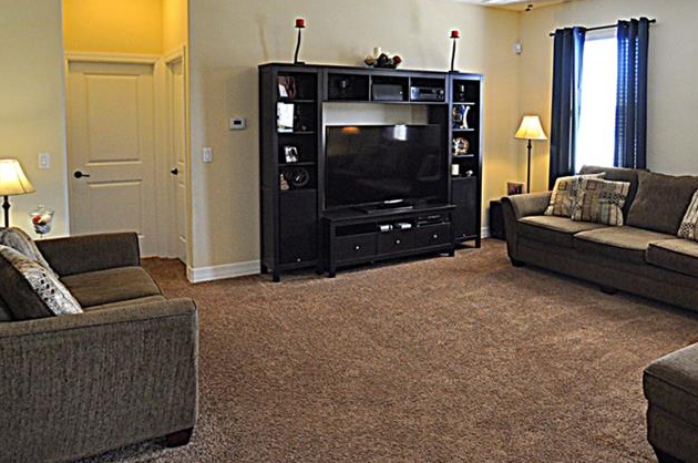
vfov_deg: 46.8
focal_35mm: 27
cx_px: 373
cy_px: 131
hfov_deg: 67.8
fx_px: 519
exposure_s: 1/60
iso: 640
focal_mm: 11
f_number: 4.5
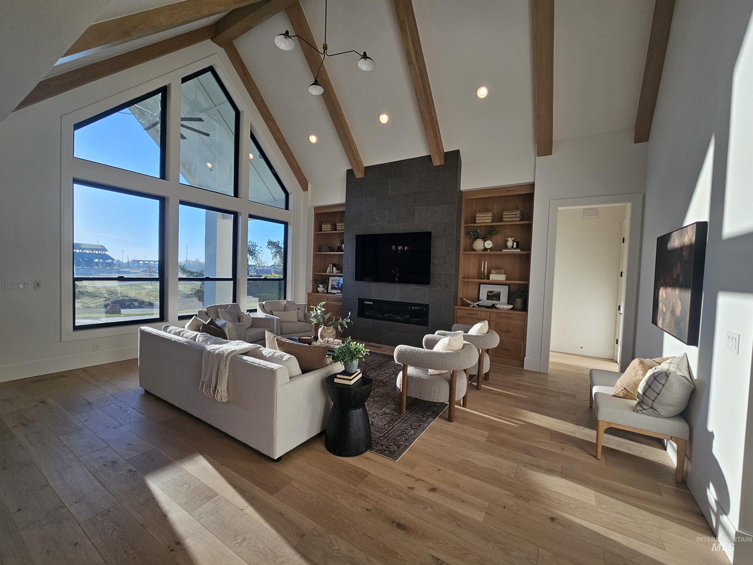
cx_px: 376
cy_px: 282
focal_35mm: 13
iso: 50
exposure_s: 1/472
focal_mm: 2.2
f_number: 2.2
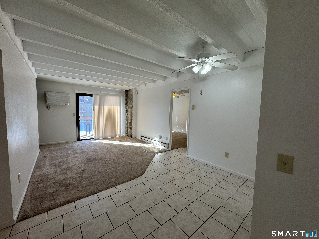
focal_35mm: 14
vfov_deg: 85.7
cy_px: 120
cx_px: 160
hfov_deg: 102.1
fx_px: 129
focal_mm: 2.22
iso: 50
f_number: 2.2
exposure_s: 1/120
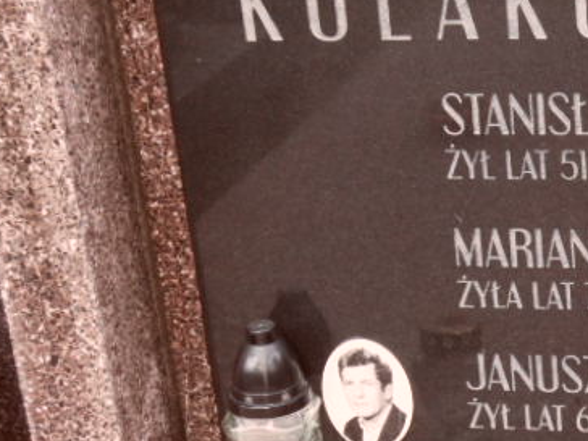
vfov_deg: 16.4
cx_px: 622
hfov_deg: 20.9
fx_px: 1529
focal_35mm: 90
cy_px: 278
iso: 100
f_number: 3.4
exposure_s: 1/60
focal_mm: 5.3
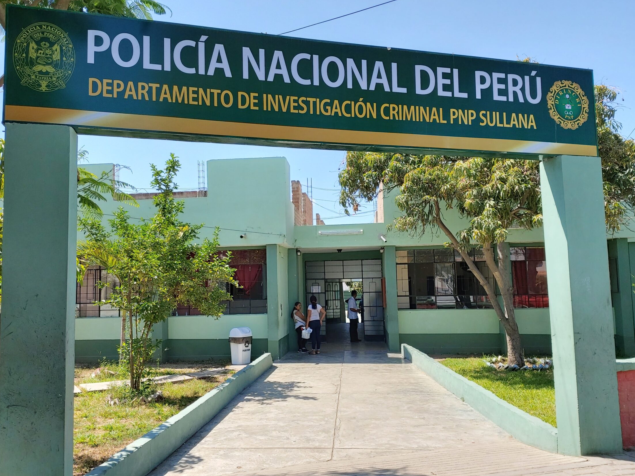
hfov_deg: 61.6
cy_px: 241
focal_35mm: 29
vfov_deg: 48.2
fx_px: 532
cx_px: 290
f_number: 2
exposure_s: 1/1067
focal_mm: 4.58
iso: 50
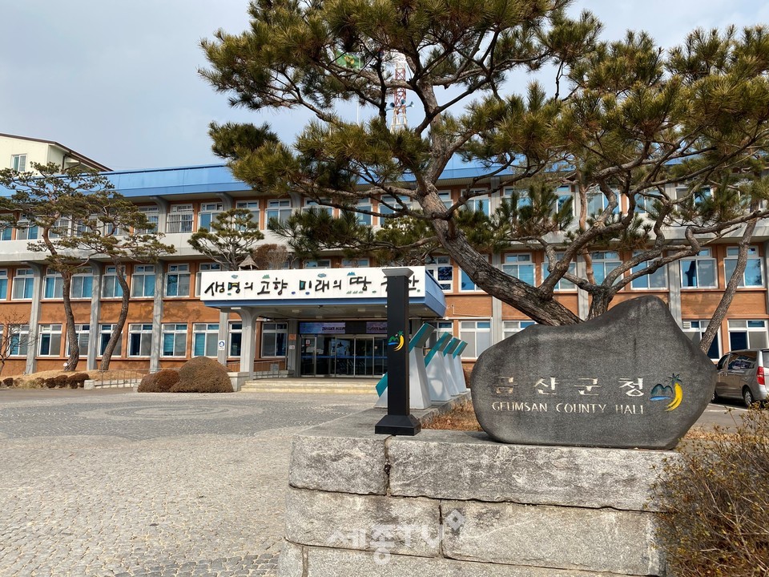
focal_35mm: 26
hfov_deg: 67.3
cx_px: 384
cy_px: 288
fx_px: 578
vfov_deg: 53.1
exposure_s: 1/2188
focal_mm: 4.25
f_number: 1.8
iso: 32
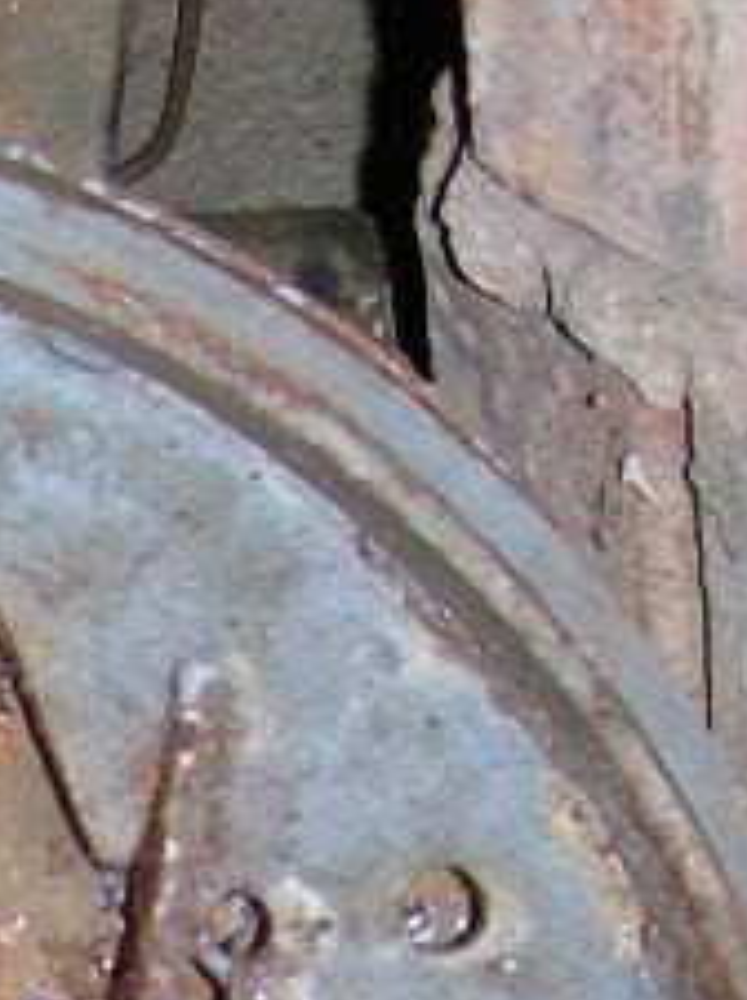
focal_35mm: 197
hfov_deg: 7.3
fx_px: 5684
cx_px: -600
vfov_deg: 9.7
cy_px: 1647
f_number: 2.7
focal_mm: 6
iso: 140
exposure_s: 1/64
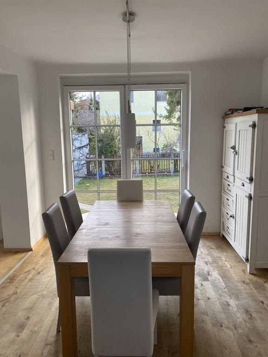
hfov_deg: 53.1
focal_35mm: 26
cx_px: 134
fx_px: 268
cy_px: 178
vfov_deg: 67.3
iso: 125
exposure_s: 1/121
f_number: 1.8
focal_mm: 4.25
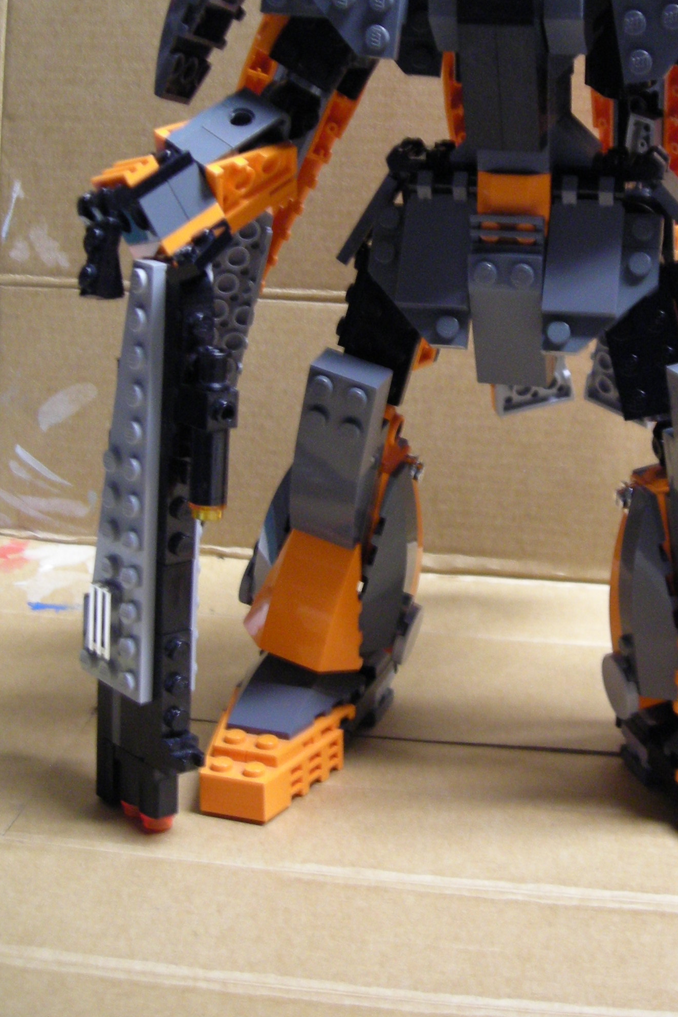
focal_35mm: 56
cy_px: 350
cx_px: 496
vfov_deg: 35.3
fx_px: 1582
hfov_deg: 24.0
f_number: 3.2
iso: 200
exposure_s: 1/4.6
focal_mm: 6.3
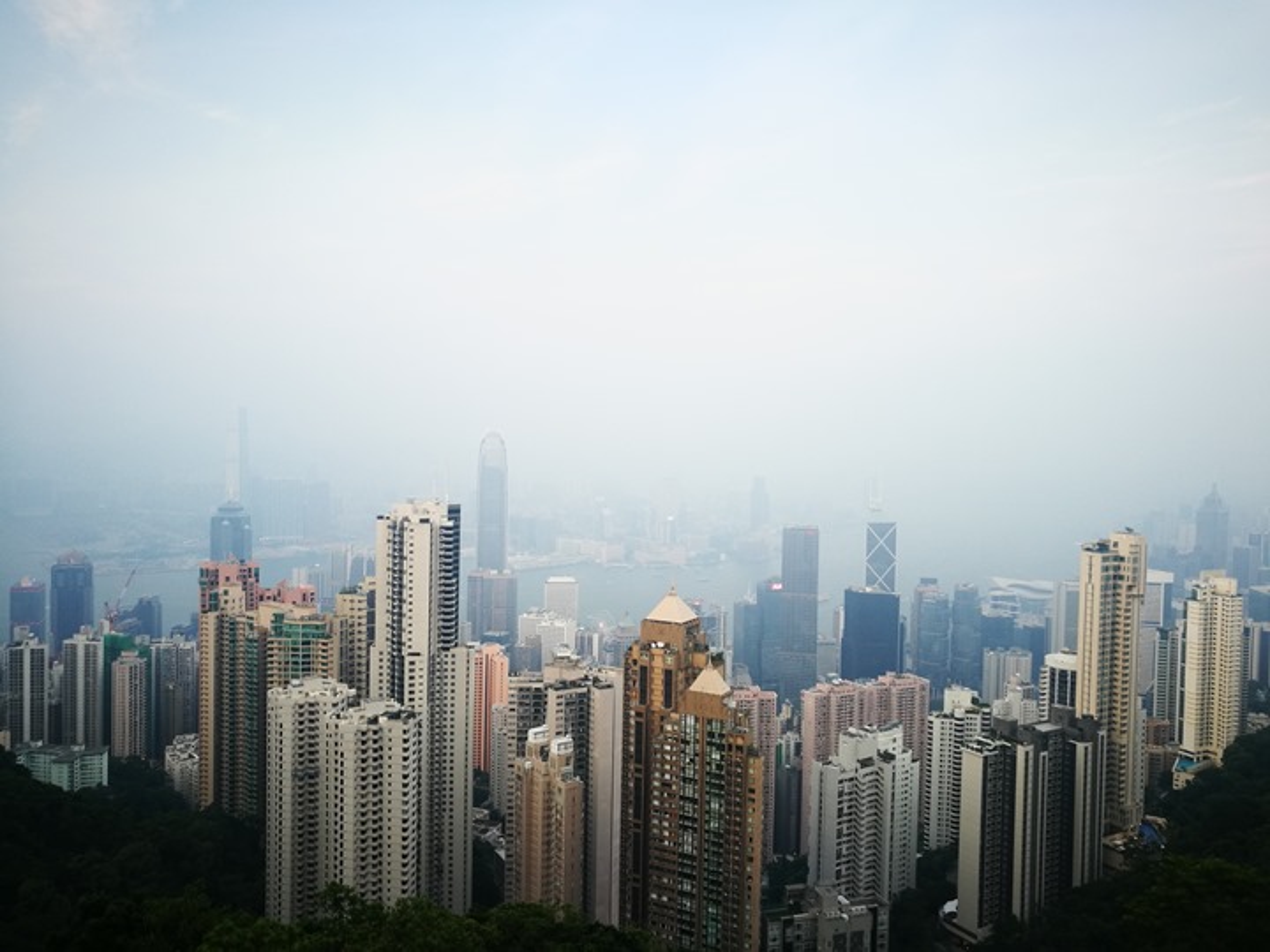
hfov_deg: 65.3
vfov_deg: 51.4
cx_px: 635
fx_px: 991
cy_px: 476
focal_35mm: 27
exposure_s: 1/100
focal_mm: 4.5
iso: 64
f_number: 2.2
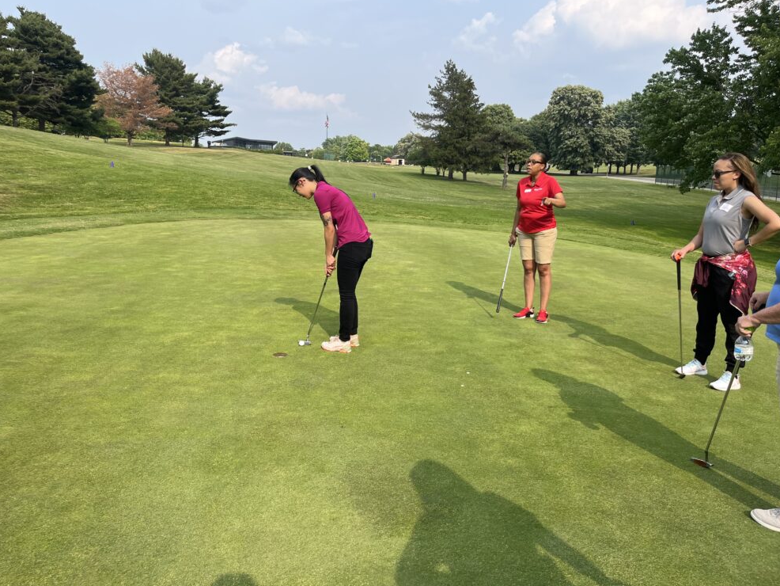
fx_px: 609
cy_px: 295
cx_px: 390
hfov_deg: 65.3
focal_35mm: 27
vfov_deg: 51.4
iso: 50
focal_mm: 5.1
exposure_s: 1/1802
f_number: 1.6
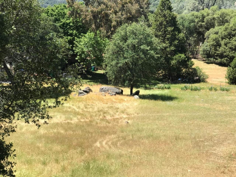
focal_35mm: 57
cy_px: 88
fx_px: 388
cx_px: 118
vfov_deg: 25.6
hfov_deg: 33.8
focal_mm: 6.6
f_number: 2.8
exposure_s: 1/381
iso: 20
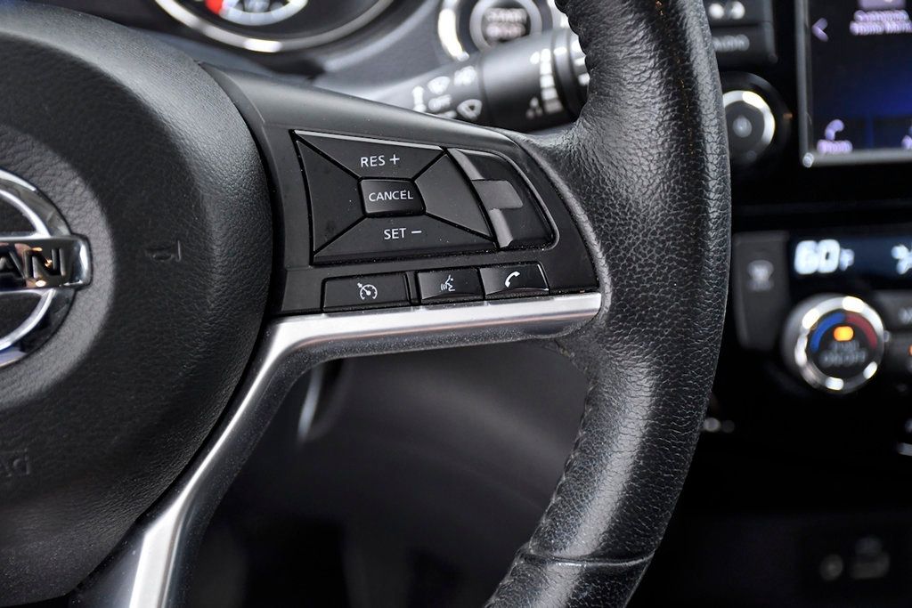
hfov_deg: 28.1
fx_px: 1824
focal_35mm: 72
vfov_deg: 18.9
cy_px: 304
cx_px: 456
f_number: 4.5
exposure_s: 1/80
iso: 2500
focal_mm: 48
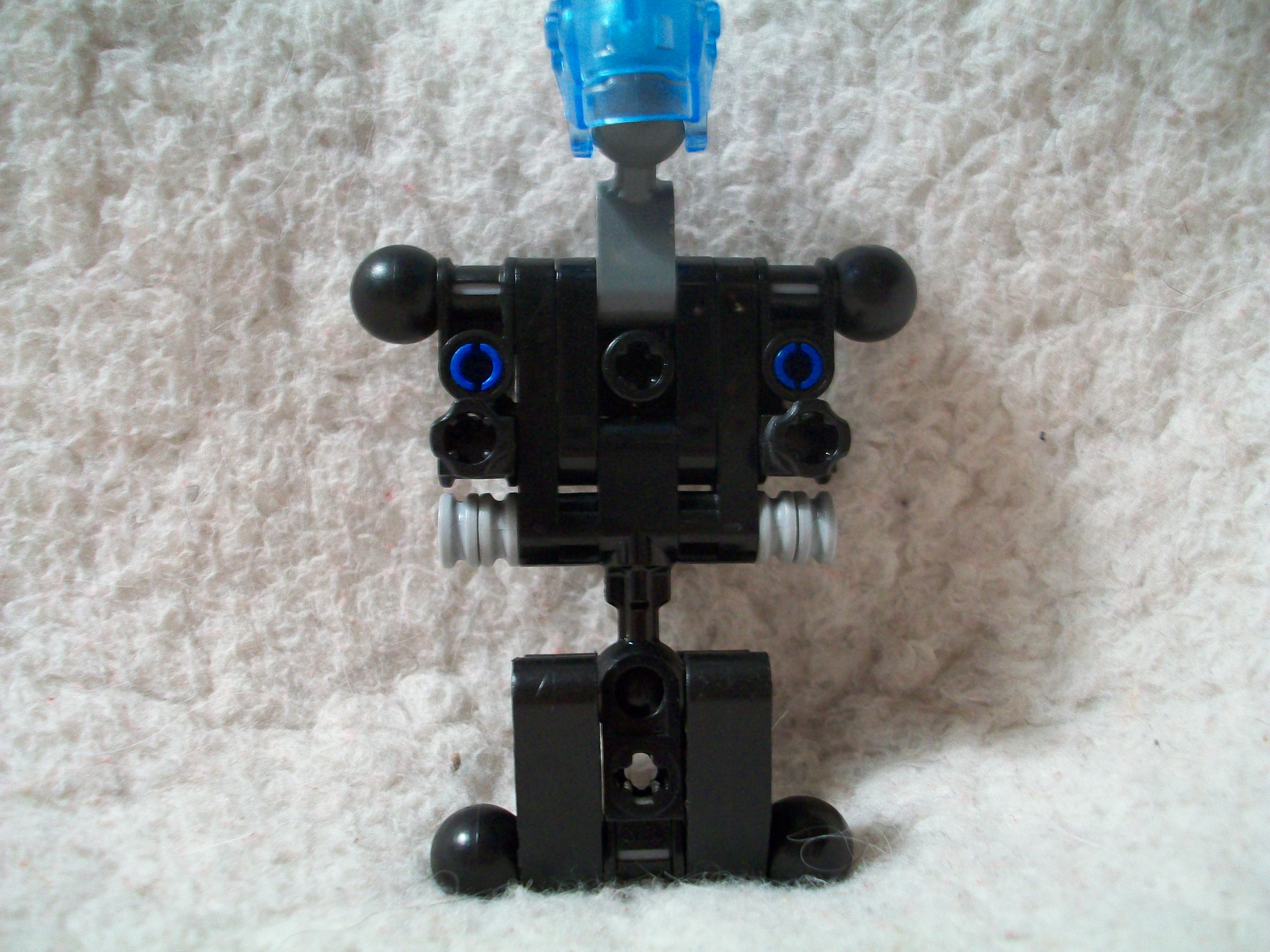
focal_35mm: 34
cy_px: 476
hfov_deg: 54.0
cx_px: 635
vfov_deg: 41.8
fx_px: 1247
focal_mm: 5.7
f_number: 2.8
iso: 160
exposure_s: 1/8
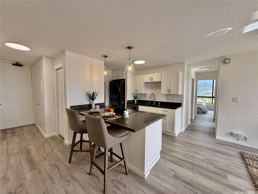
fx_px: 104
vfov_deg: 85.7
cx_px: 129
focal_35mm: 14
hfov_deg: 102.1
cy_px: 97
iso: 50
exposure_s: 1/155
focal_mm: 2.22
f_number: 2.2
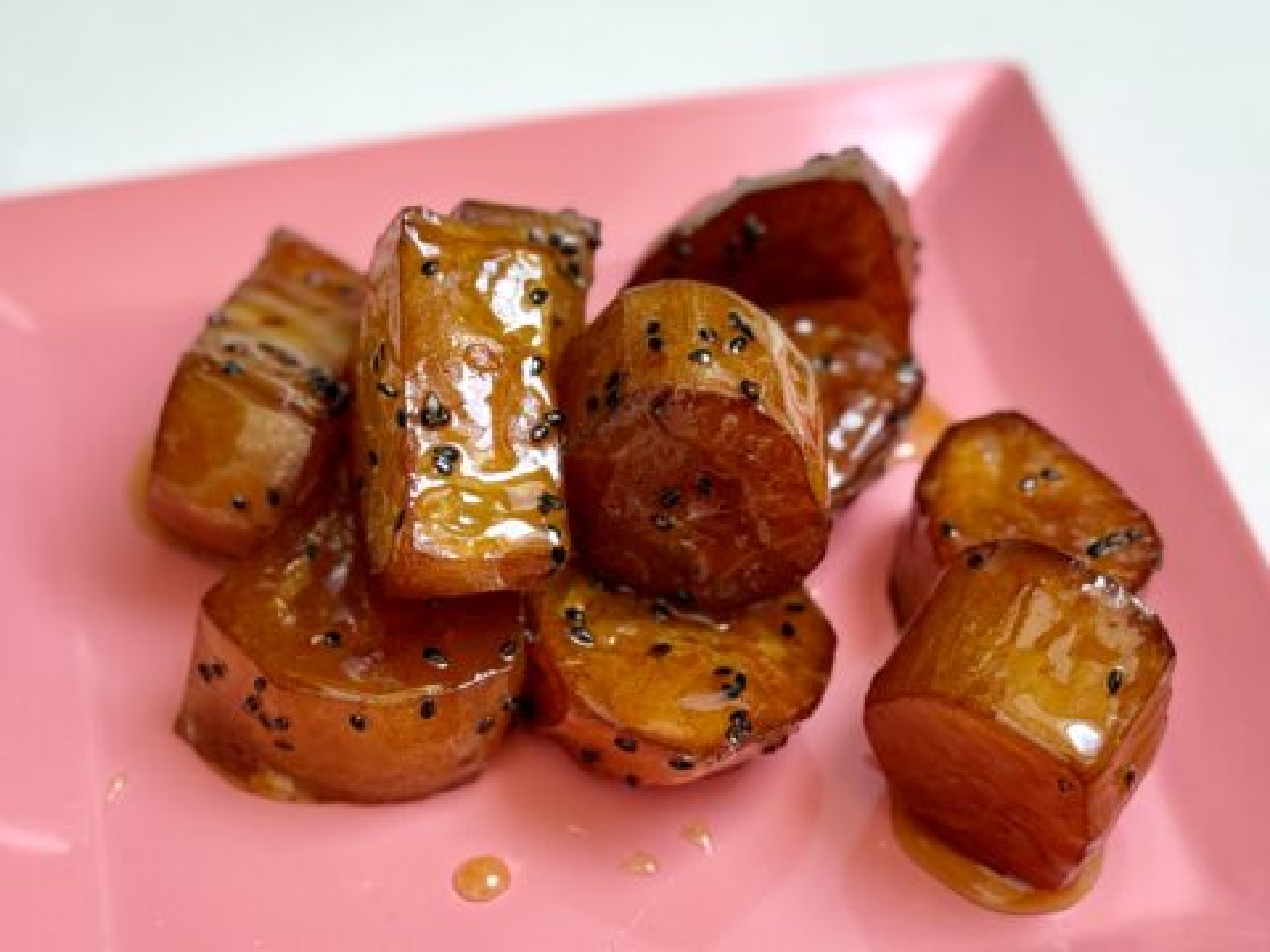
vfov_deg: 30.3
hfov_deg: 39.7
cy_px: 476
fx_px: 1761
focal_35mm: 48
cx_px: 635
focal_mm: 6.76
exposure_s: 1/127
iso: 100
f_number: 1.78
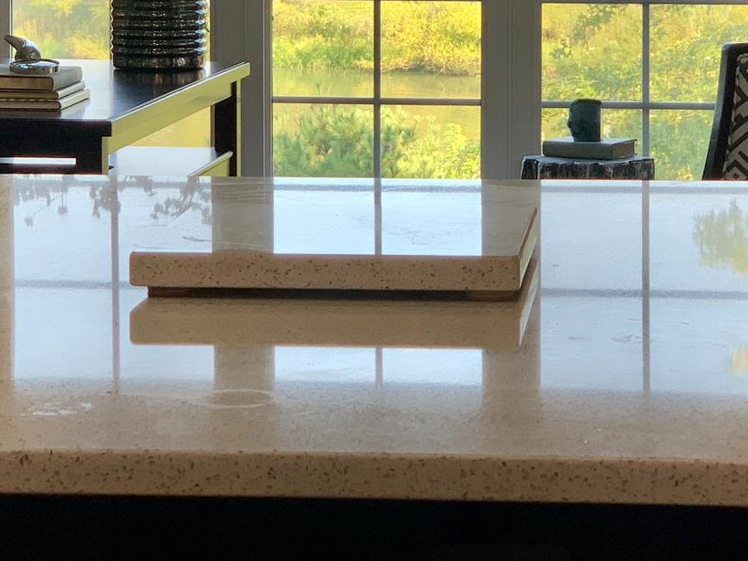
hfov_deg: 15.2
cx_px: 433
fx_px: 2809
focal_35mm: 130
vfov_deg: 11.2
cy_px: -70
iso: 32
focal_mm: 6
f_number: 2.4
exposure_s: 1/120
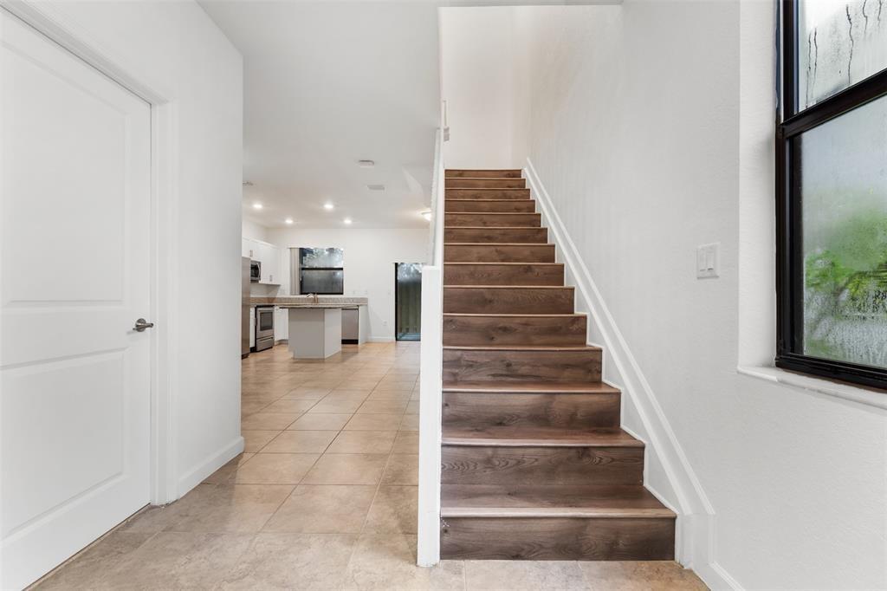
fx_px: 394
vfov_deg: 73.7
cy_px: 296
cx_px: 444
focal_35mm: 16
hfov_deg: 96.8
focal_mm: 16
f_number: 9
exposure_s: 1/2.5
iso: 250
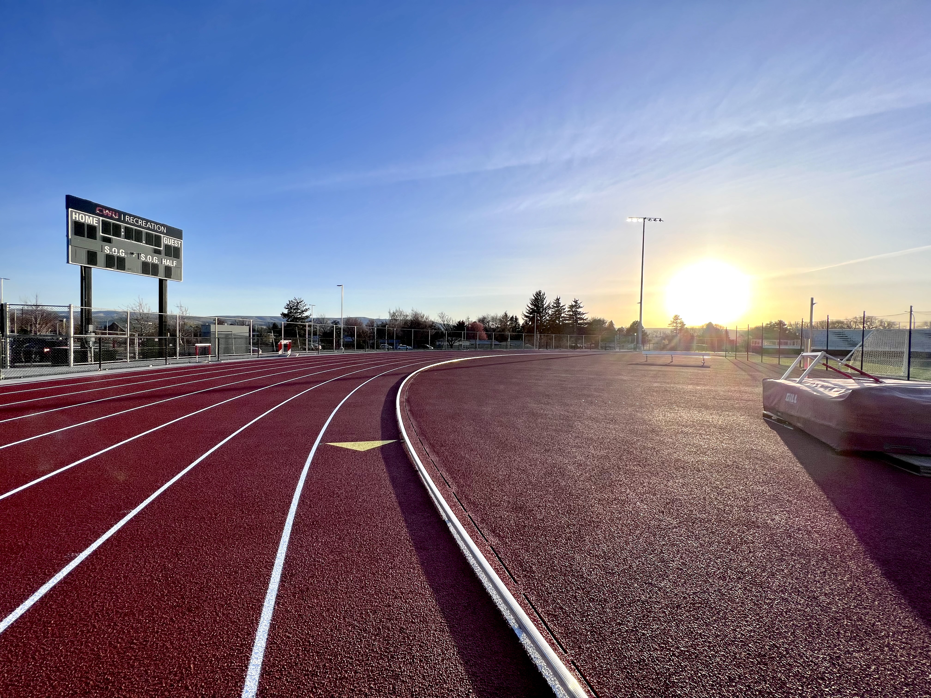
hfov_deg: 106.2
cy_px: 349
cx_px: 466
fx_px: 350
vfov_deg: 89.9
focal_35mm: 13
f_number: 1.8
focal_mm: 1.57
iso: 32
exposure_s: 1/1531
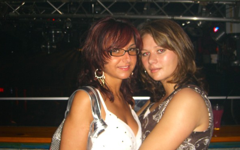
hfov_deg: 48.2
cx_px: 121
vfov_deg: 31.2
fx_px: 268
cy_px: 83
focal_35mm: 41
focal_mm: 7.9
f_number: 2.8
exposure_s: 1/60
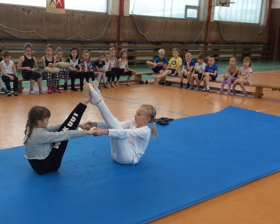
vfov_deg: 32.7
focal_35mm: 46
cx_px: 101
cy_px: 129
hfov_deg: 40.0
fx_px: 381
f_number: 2.4
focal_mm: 3.3
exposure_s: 1/25
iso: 40
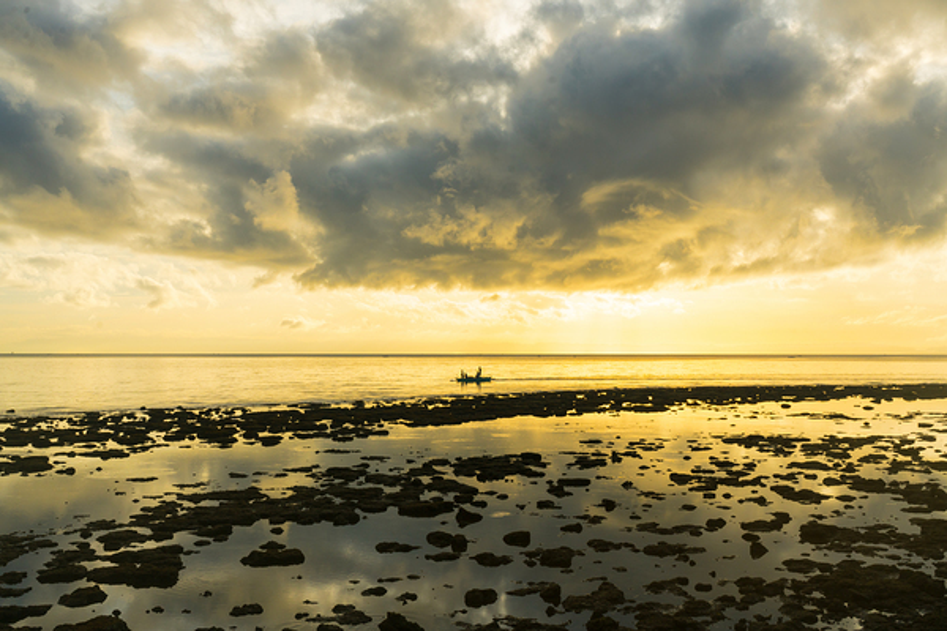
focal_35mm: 39
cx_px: 474
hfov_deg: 49.6
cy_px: 316
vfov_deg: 34.2
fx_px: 1026
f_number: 11
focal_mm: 39
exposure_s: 1/640
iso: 500
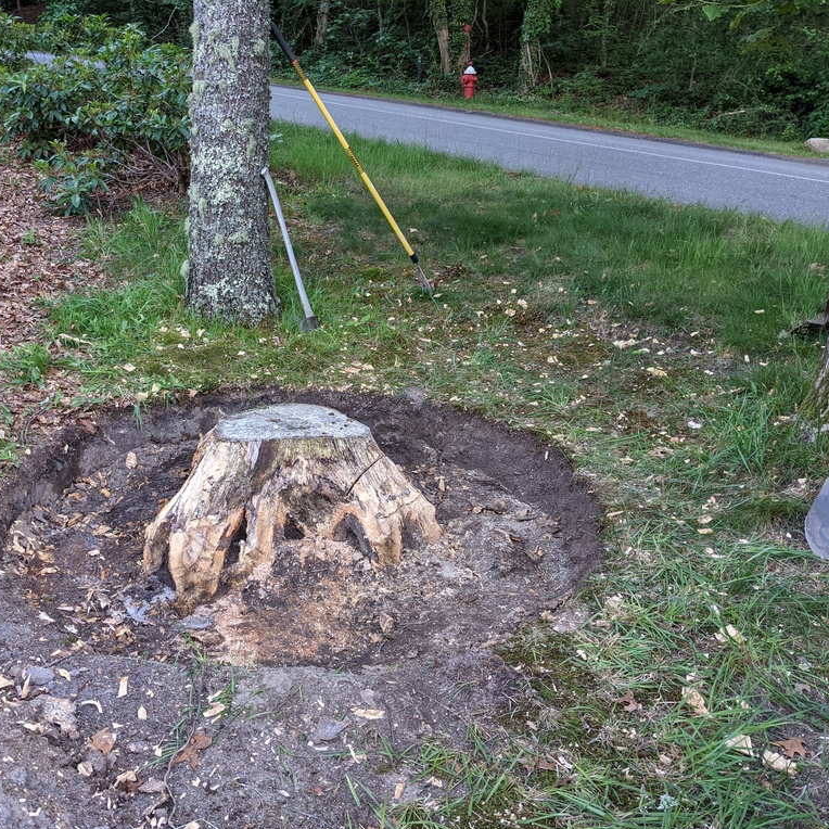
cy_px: 416
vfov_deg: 51.1
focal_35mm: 32
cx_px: 352
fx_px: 867
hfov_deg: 50.9
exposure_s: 1/30
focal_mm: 4.44
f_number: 1.8
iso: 62
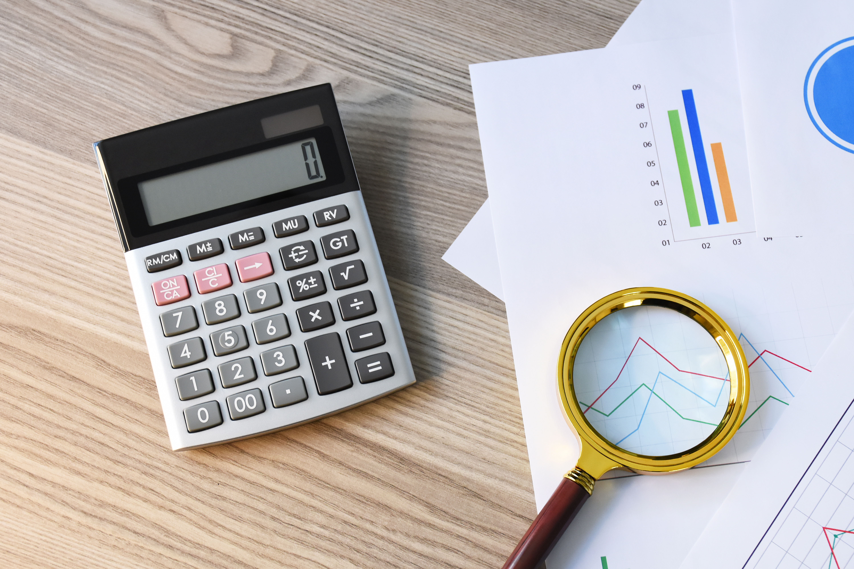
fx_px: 1993
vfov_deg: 16.3
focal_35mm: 84
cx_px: 427
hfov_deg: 24.2
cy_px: 284
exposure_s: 1/80
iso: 400
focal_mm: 56
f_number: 5
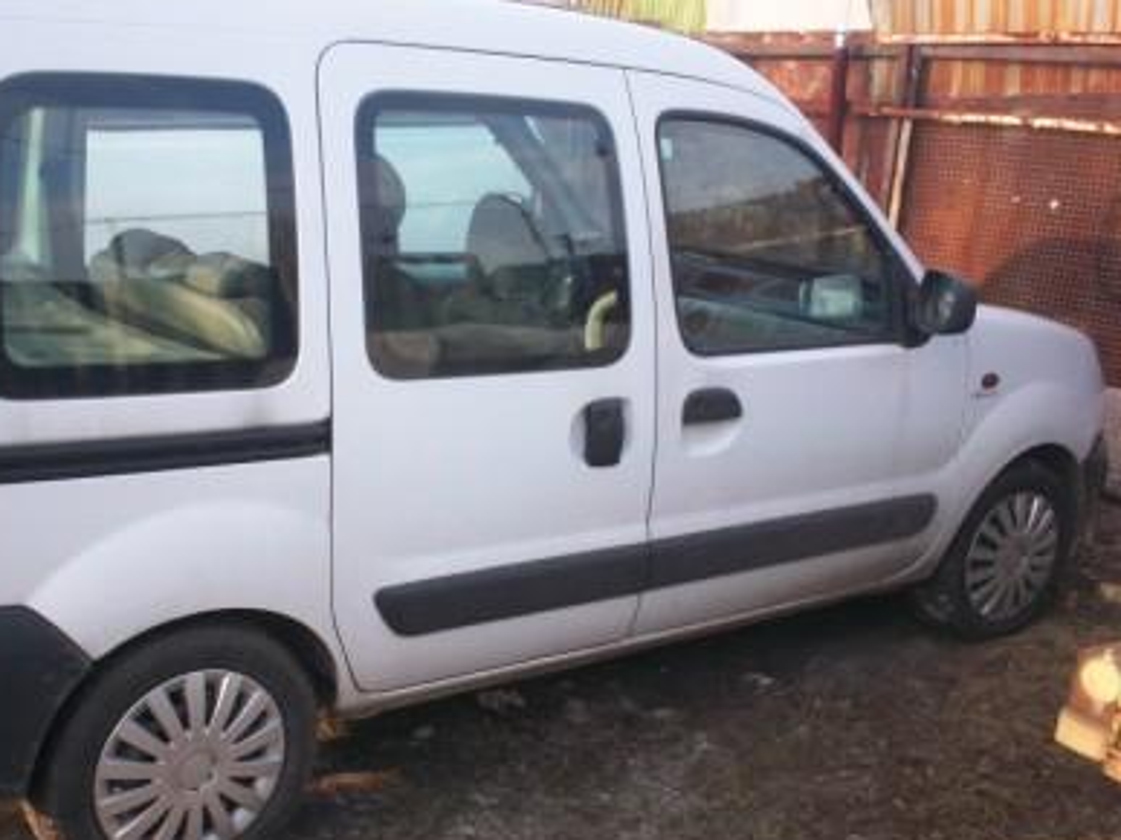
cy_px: 463
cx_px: 475
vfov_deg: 32.8
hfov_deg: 42.8
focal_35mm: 44
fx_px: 1424
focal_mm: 6.3
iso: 80
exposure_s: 1/100
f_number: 4.5
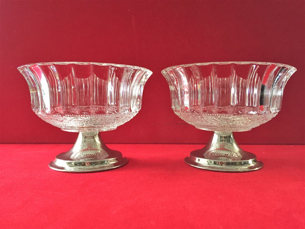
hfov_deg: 61.7
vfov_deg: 48.2
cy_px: 114
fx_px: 256
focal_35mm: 29
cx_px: 152
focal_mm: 4.15
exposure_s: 1/20
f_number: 2.2
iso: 250
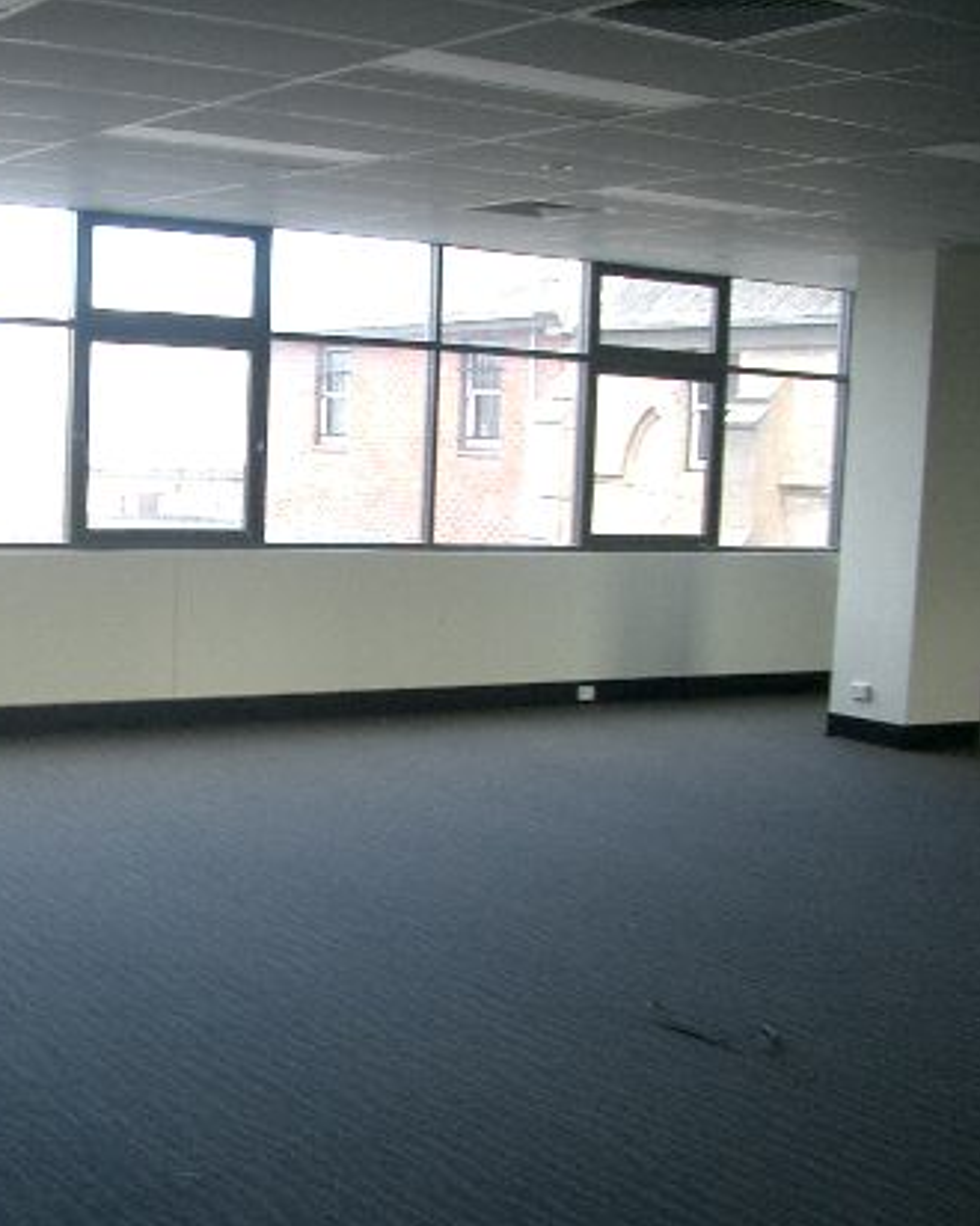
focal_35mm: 53
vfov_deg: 35.4
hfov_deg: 27.3
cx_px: 53
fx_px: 1923
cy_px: 662
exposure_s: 1/50
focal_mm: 5.8
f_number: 2.6
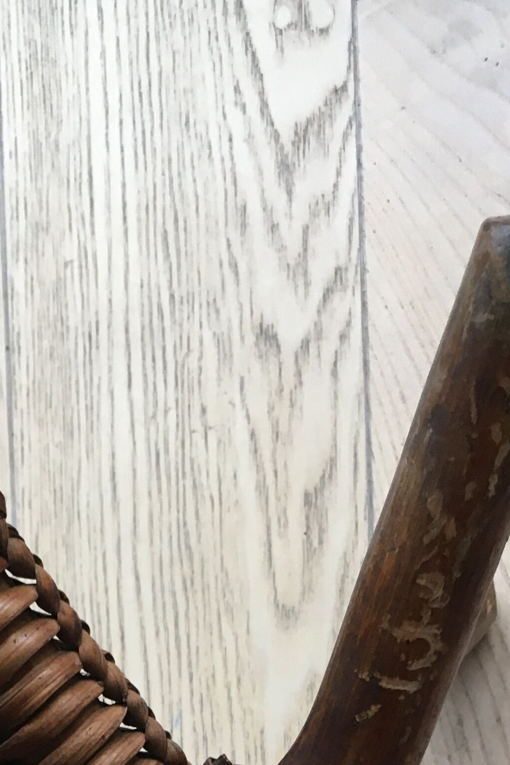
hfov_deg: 17.3
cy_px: 995
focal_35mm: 79
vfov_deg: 22.9
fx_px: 1679
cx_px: 196
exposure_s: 1/33
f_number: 2.2
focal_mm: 4.15
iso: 100
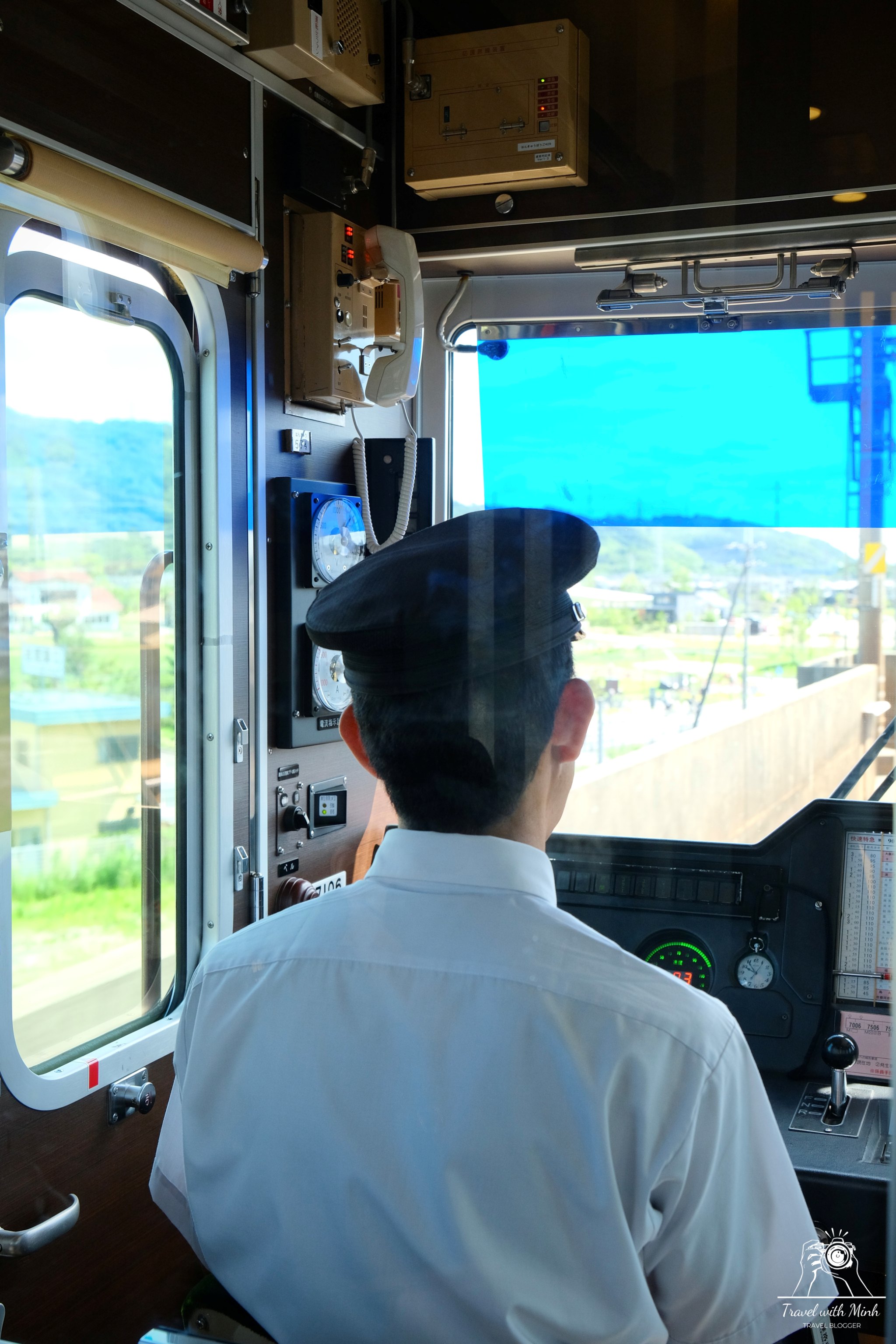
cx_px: 448
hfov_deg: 34.2
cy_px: 672
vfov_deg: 49.6
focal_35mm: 39
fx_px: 1456
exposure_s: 1/240
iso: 800
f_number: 4.5
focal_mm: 26.2
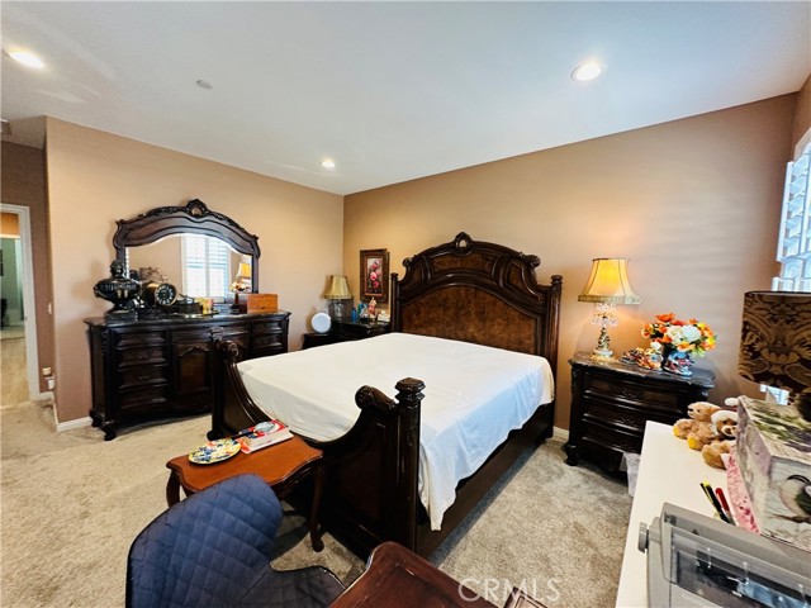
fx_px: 328
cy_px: 304
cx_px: 406
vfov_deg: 85.7
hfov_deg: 102.1
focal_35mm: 14
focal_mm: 2.22
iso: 250
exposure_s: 1/60
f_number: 2.2
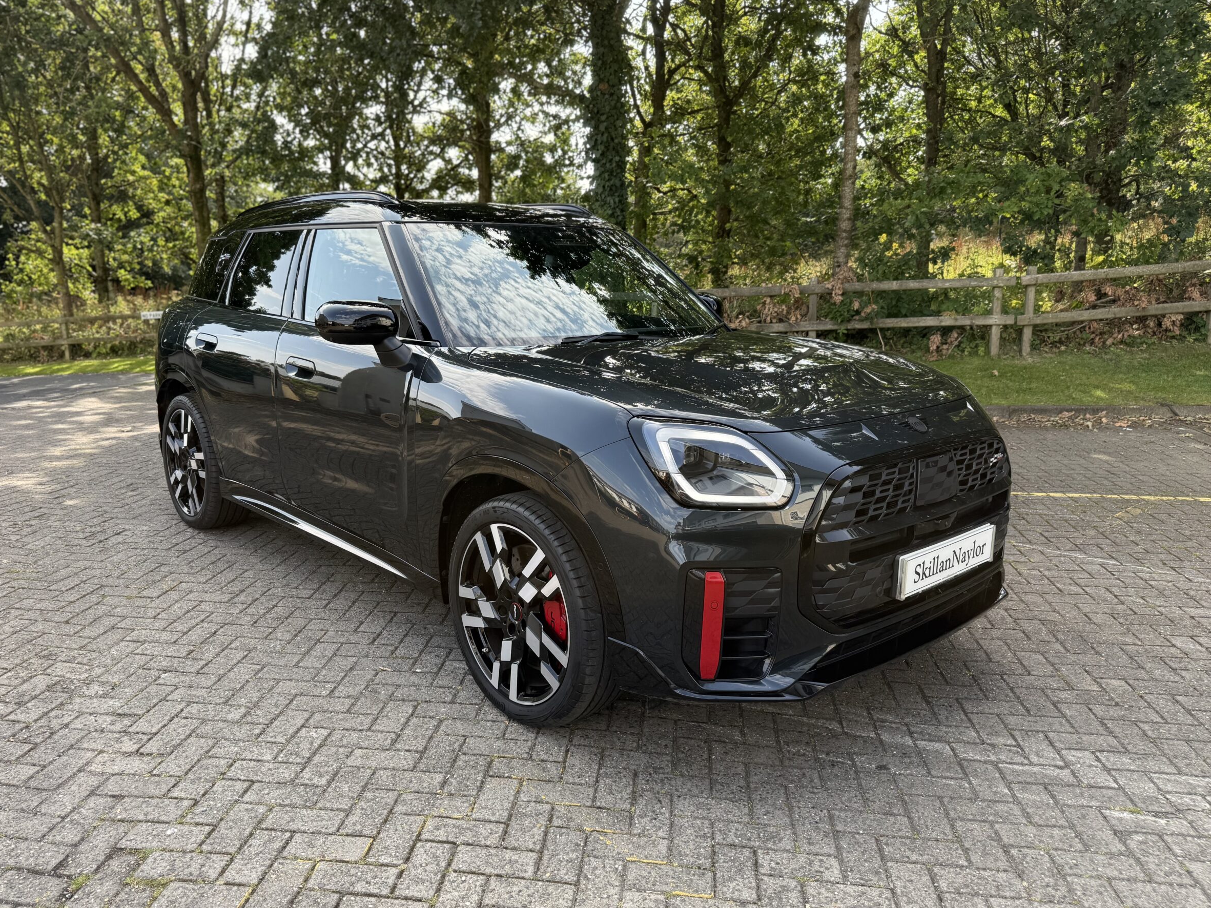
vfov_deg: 53.1
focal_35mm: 26
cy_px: 457
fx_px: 910
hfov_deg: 67.3
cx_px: 571
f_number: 1.78
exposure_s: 1/813
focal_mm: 6.76
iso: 100
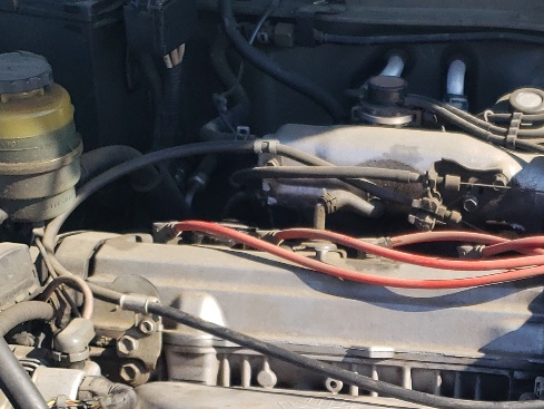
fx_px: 1336
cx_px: 505
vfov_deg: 16.6
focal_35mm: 85
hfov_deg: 22.4
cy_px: 500
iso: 50
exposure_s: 1/1111
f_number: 1.5
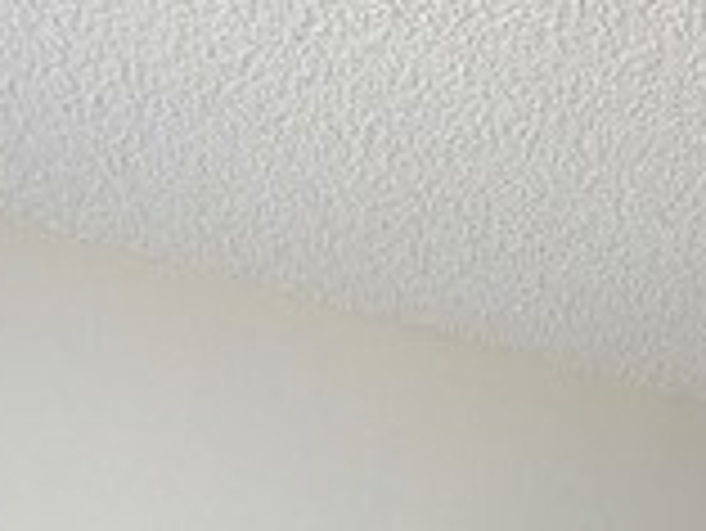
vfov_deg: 20.7
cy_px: 855
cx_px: 1228
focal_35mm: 57
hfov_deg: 22.4
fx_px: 1163
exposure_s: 1/24
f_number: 2.2
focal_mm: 1.83
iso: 120
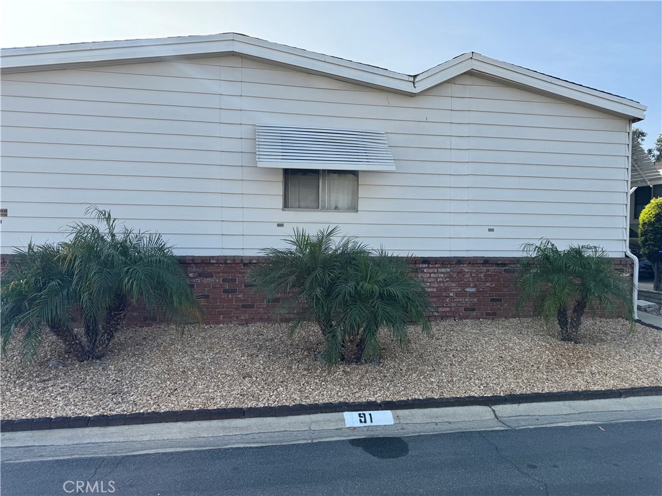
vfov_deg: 56.8
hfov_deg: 71.6
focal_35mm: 24
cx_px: 331
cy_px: 248
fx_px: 459
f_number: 1.78
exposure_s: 1/2331
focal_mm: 6.76
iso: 80
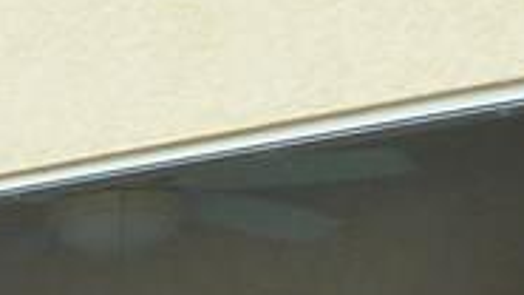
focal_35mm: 151
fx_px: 2098
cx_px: -841
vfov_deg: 7.2
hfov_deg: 11.2
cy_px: 874
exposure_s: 1/100
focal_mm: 4.1
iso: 80
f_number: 4
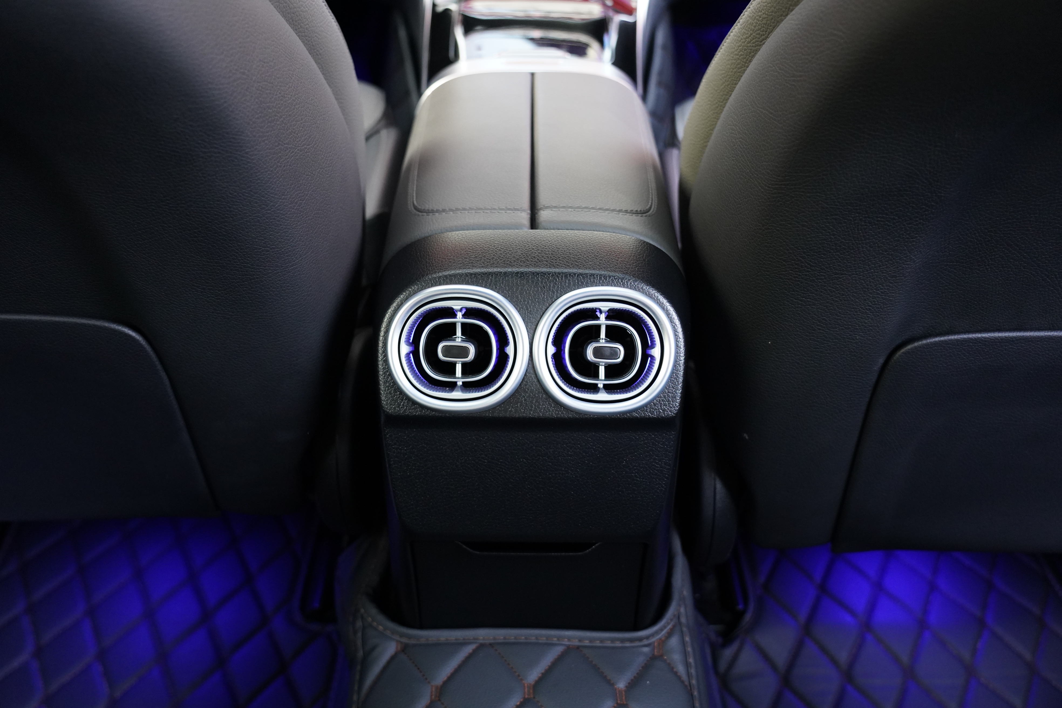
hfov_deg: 61.9
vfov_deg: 43.6
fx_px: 885
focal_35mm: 30
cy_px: 354
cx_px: 531
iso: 4000
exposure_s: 1/60
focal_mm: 30
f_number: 4
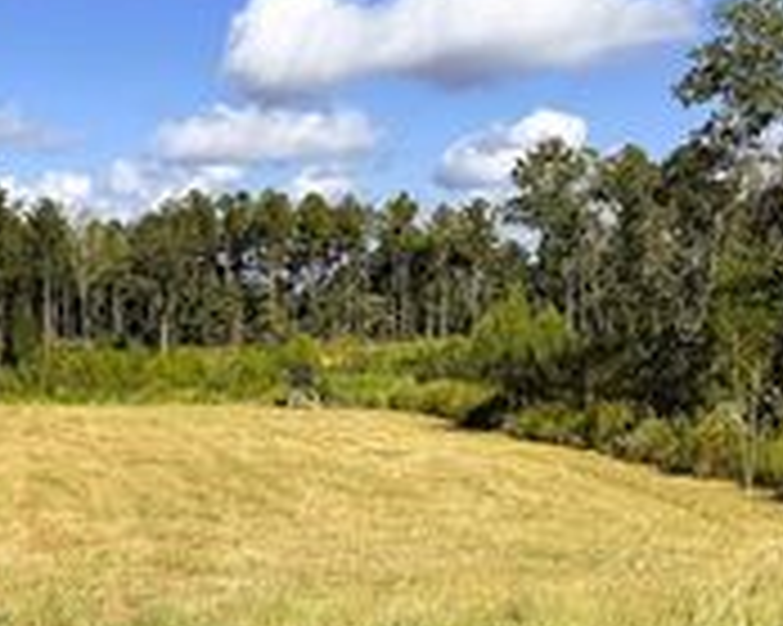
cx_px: 119
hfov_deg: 31.4
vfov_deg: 26.1
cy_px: 412
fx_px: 1343
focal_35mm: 58
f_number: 1.78
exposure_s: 1/4975
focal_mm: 6.76
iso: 80
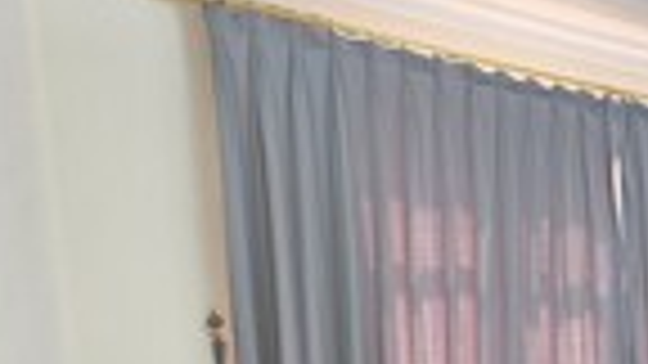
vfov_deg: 23.5
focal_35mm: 45
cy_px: 470
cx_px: 785
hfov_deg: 35.4
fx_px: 773
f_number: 1.9
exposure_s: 1/50
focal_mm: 2.2
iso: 320
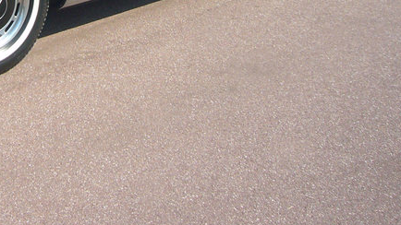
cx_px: -3
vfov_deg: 15.8
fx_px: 765
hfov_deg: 27.6
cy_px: -81
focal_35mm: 72
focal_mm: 4.6
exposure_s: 1/160
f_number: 5.6
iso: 80
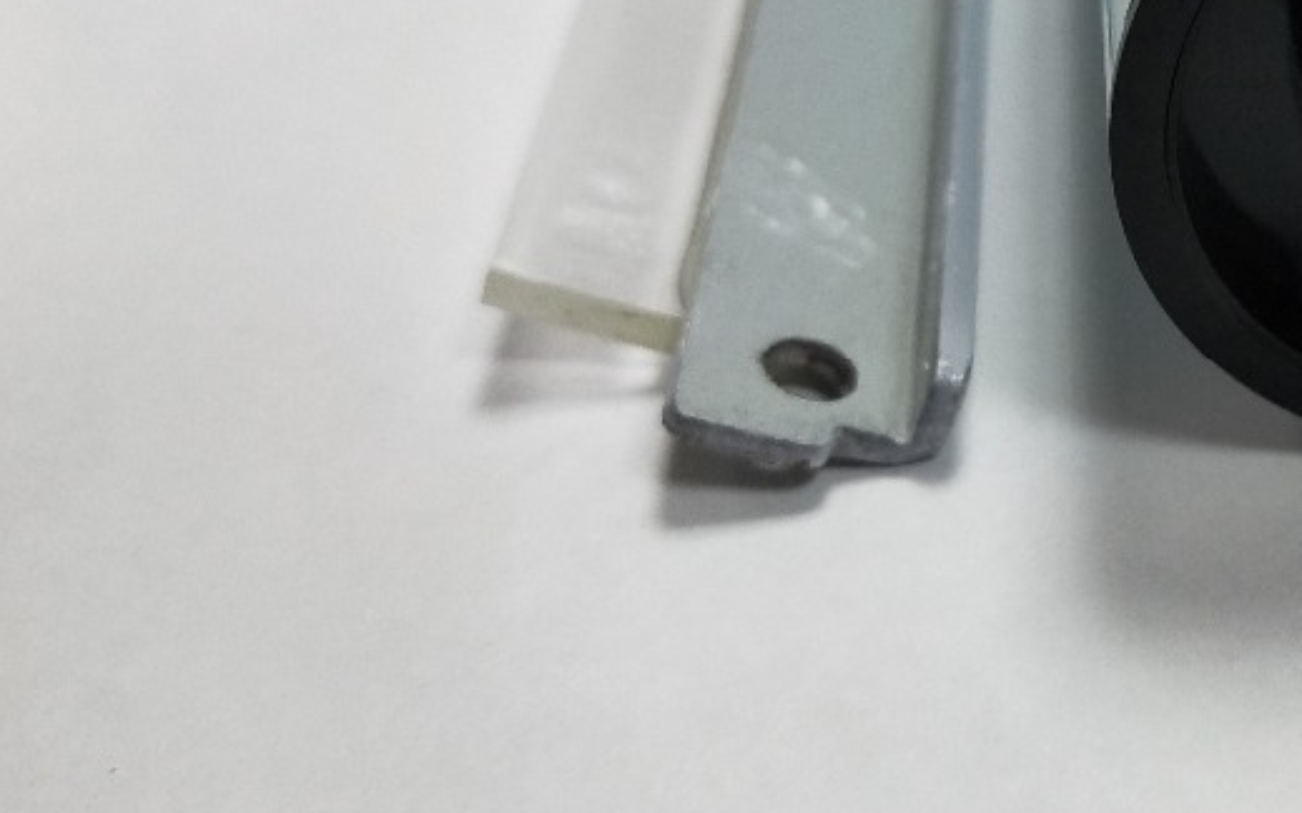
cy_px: 186
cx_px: 1212
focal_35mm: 47
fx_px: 1667
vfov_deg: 27.0
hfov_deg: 39.1
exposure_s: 1/50
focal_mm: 3.99
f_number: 1.7
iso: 187
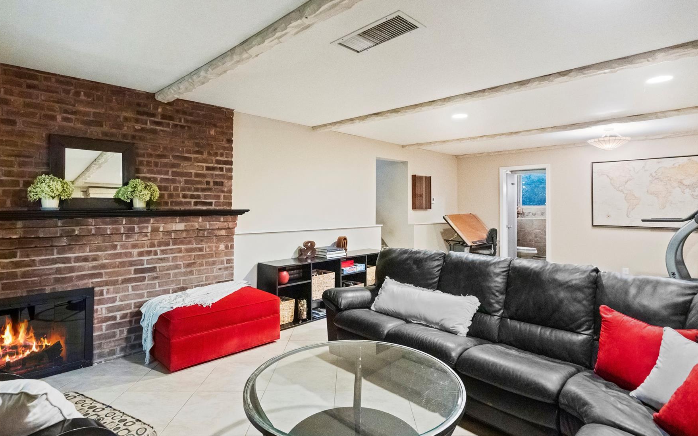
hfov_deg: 88.0
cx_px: 351
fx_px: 361
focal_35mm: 19
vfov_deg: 62.1
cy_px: 200
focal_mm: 16
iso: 16000
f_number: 6.3
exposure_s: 1/80
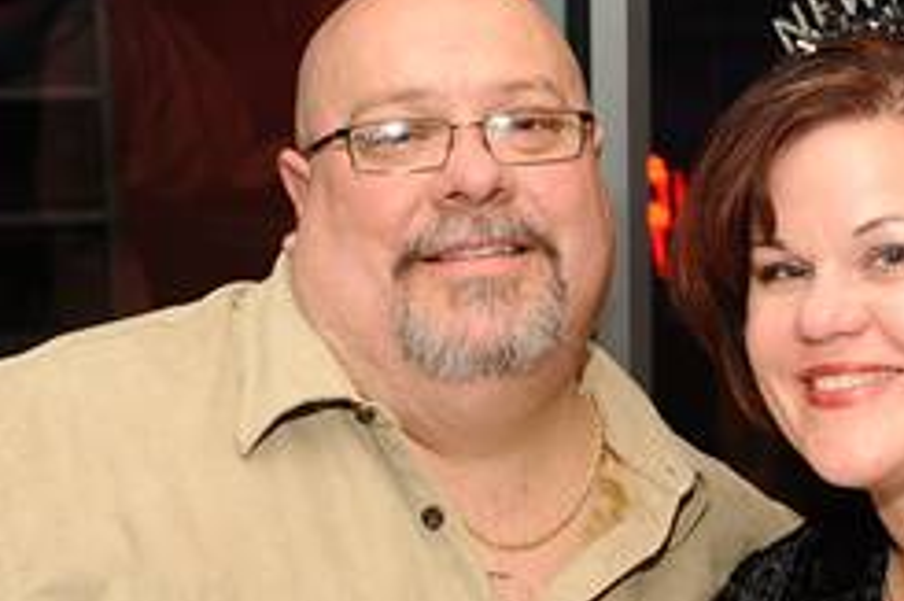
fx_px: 2534
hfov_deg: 20.1
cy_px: 361
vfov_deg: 13.5
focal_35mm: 101
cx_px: 657
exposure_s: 1/250
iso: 800
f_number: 6.7
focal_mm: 45
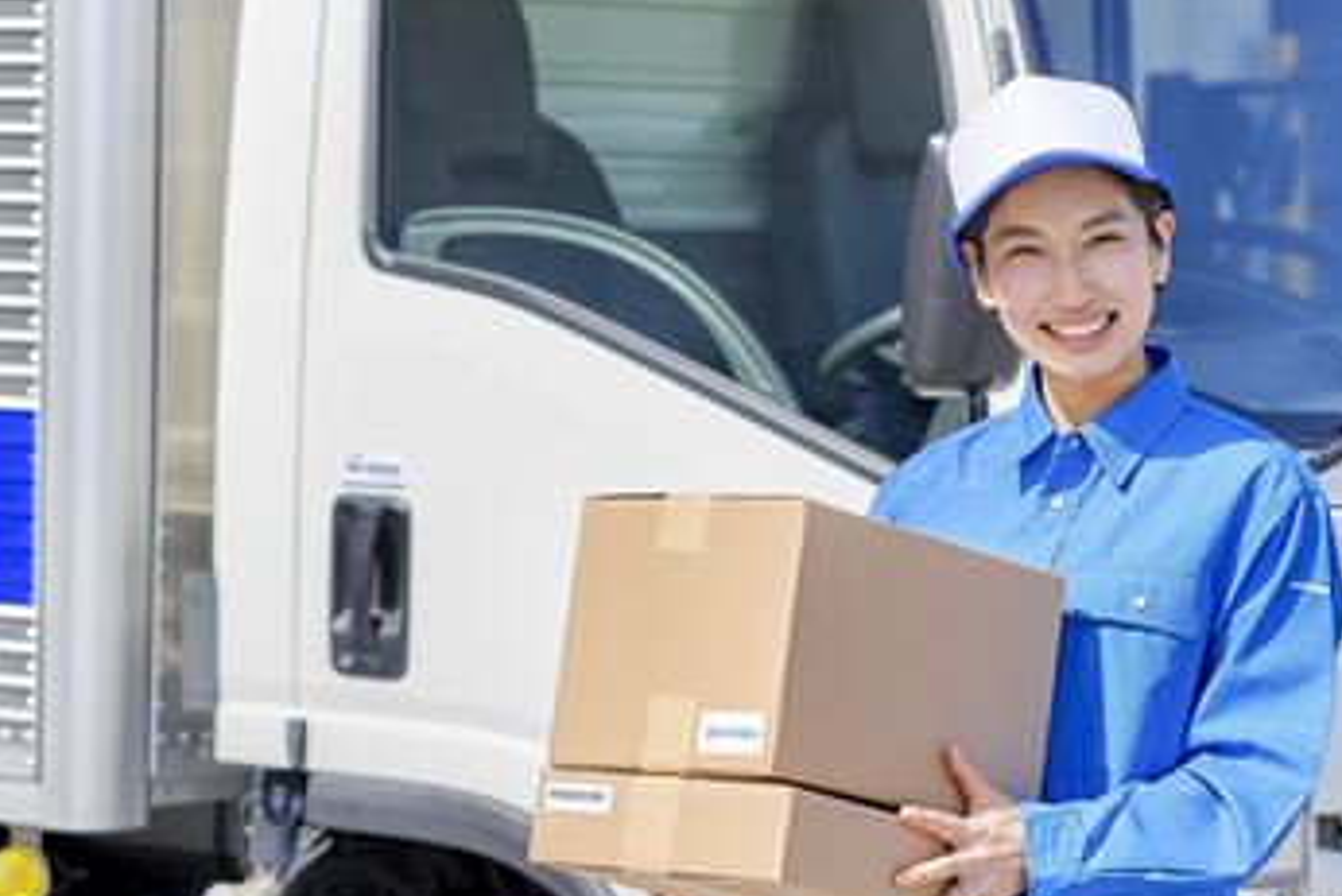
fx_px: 6601
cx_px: 896
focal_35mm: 177
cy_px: 578
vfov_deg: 7.8
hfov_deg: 11.6
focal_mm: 85
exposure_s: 1/1000
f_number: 4.5
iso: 200
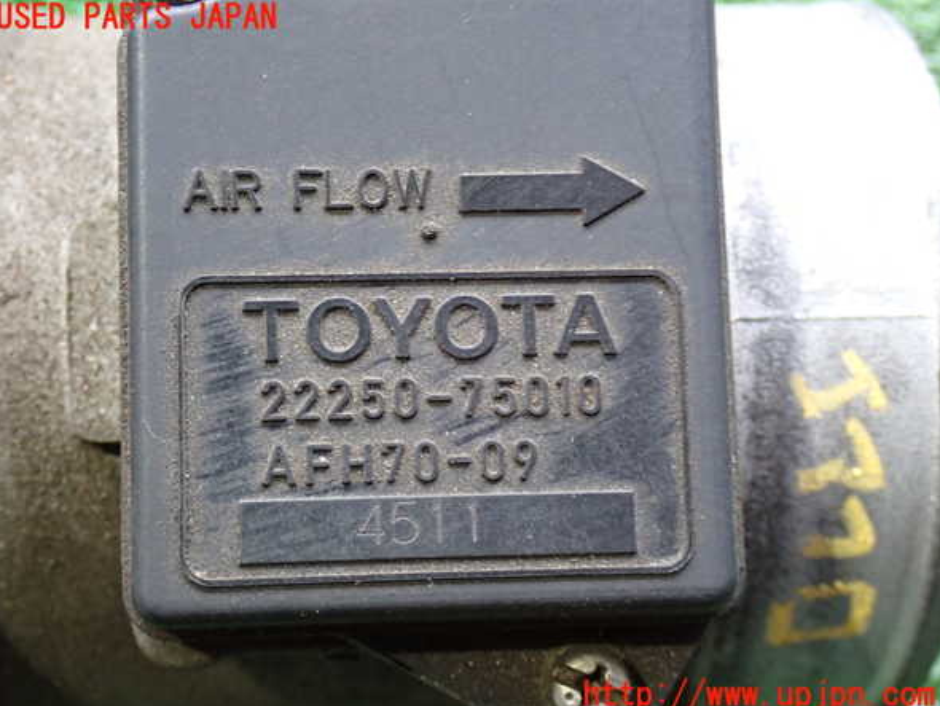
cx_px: 465
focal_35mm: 63
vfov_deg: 23.3
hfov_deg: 30.7
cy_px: 357
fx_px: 1711
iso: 800
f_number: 3.6
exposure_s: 1/25
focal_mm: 11.09
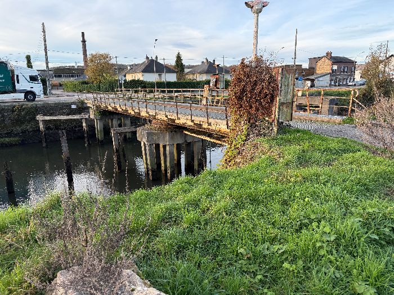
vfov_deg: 56.8
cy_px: 148
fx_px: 273
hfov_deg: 71.6
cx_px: 197
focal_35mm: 24
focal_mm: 6.76
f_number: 1.78
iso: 100
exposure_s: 1/665
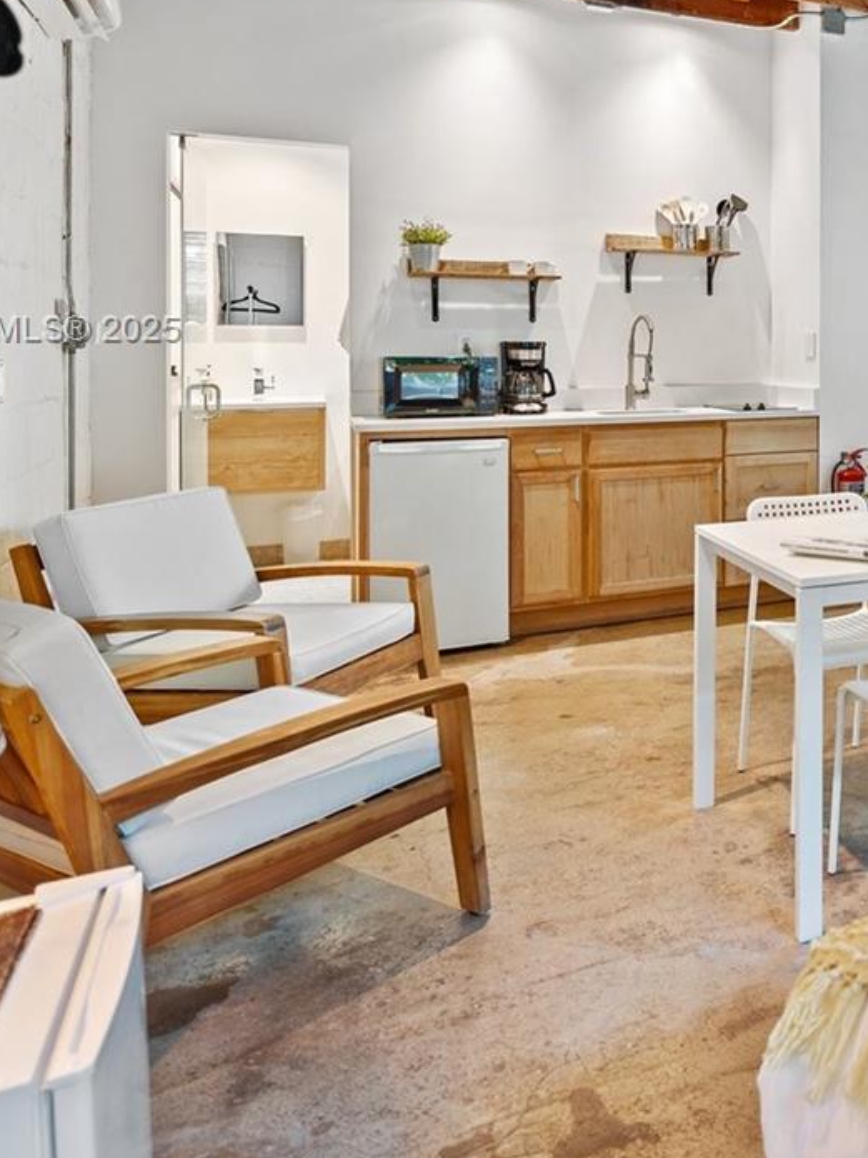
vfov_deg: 56.3
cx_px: 980
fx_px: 1037
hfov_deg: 37.2
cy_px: 332
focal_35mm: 31
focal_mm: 14
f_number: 2.8
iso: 1400
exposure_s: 1/13
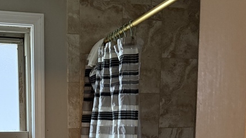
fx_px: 417
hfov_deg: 32.3
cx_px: 67
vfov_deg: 17.5
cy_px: 187
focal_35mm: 64
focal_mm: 6.76
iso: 500
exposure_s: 1/60
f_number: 1.78
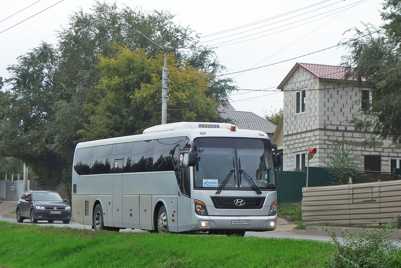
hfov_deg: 26.7
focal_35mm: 76
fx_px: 846
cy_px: 134
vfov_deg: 17.9
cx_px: 200
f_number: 4.5
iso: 125
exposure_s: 1/500
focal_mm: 28.18
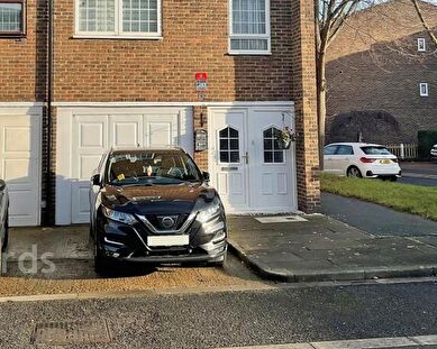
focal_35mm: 51
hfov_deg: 36.4
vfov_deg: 28.9
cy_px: 59
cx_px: 158
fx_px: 659
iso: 16
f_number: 1.8
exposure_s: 1/816
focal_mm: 3
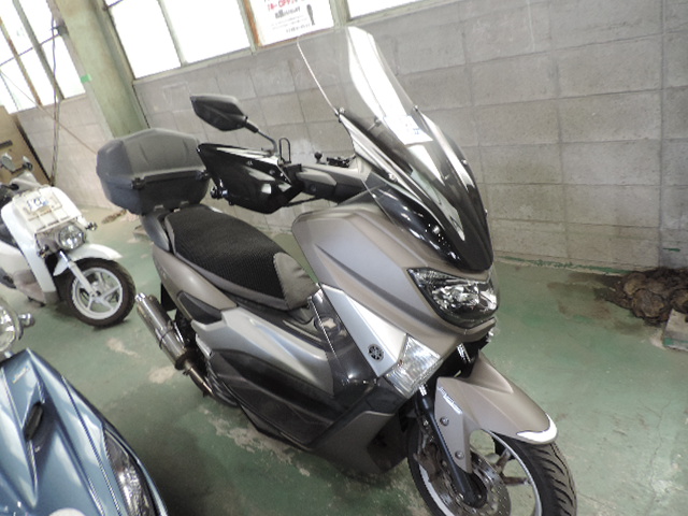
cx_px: 344
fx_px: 477
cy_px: 258
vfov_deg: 56.8
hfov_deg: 71.6
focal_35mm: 24
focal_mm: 4.3
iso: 220
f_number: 3
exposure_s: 1/30
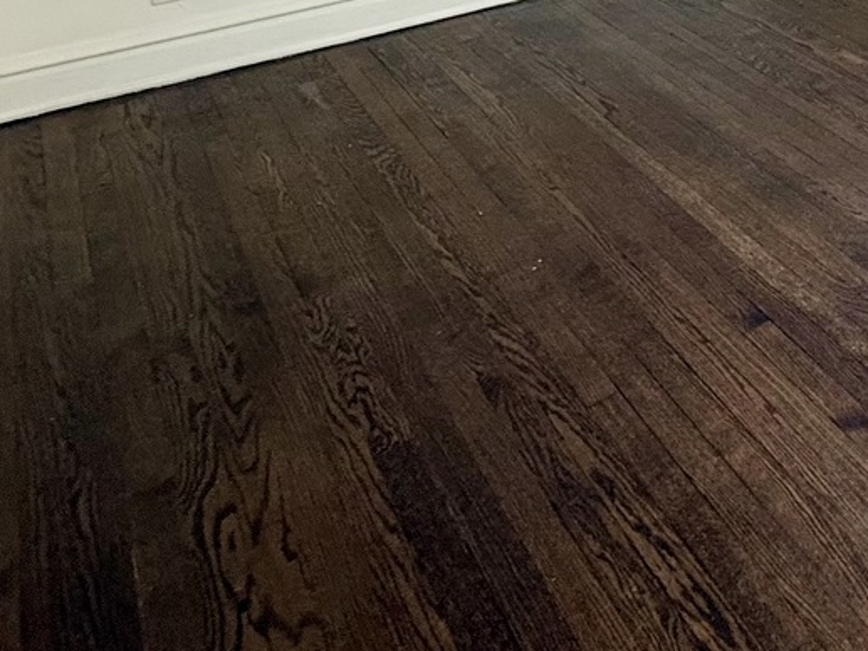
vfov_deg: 30.8
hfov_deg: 36.8
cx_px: 1039
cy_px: -139
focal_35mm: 39
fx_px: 978
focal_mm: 2.22
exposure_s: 1/120
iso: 160
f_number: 2.2
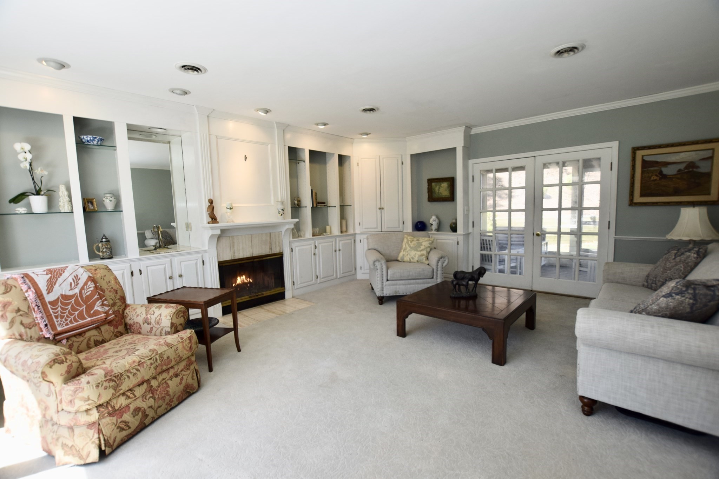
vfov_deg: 77.3
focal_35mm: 15
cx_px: 360
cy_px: 240
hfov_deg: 100.4
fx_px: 300
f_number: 5.6
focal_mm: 10
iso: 400
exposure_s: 1/125
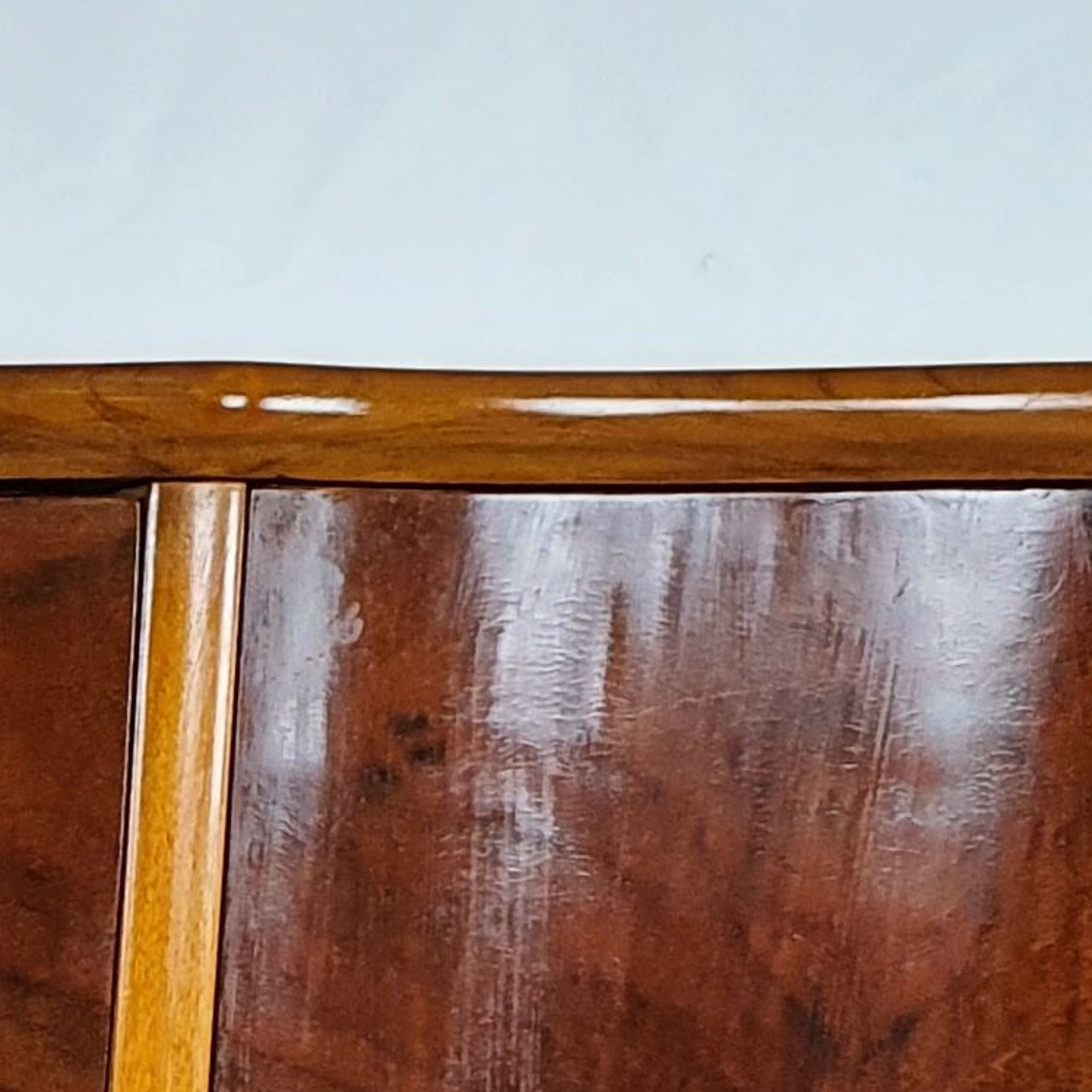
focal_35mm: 124
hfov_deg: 12.0
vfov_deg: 13.2
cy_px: 1718
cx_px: -1322
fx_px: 4426
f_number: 2.4
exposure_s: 1/50
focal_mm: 4.3
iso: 250
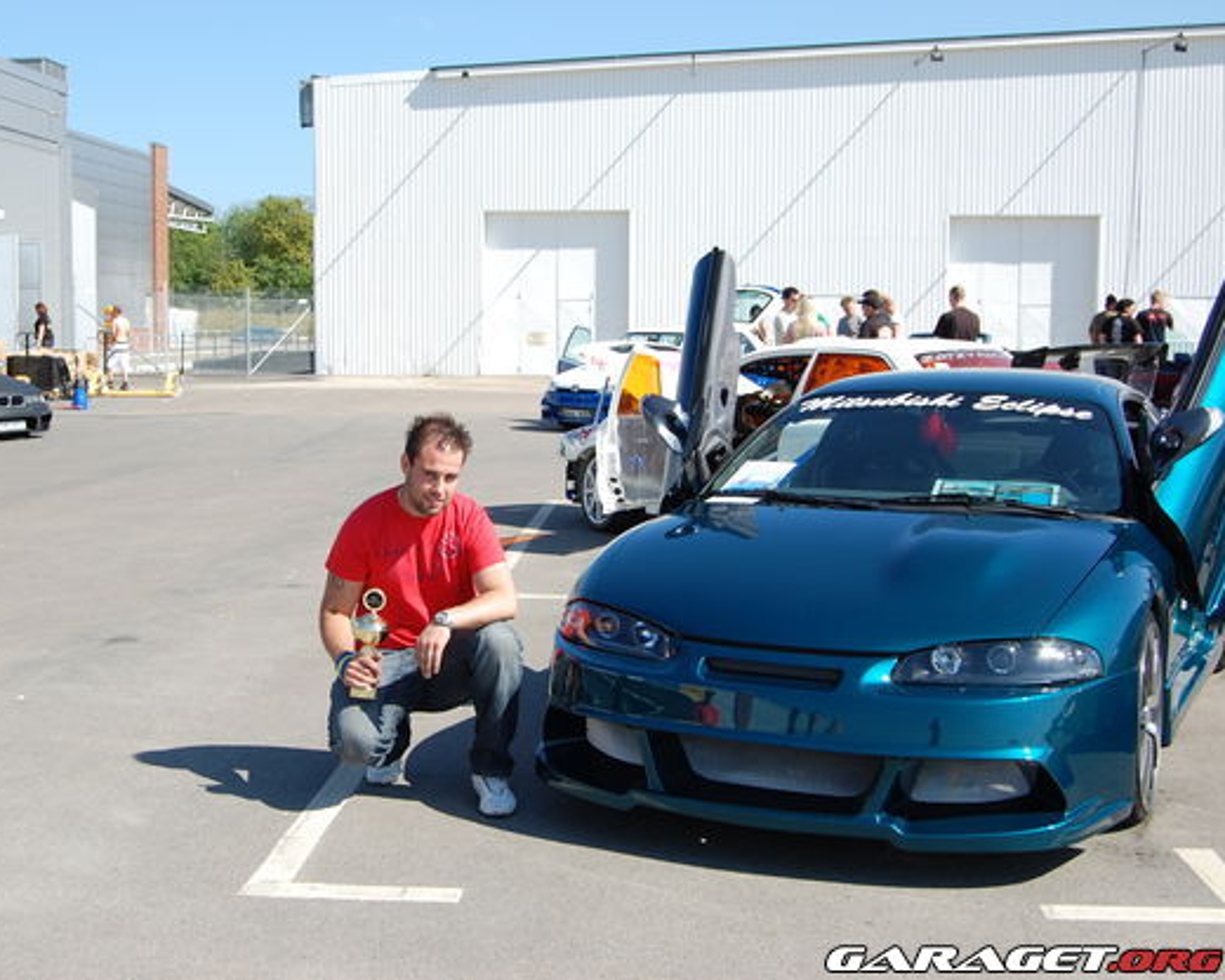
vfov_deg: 33.4
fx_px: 1631
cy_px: 481
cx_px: 476
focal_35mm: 45
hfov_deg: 40.9
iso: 200
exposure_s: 1/320
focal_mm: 26
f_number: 9
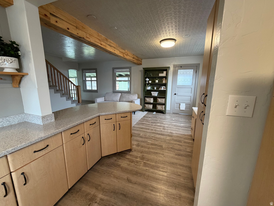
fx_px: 111
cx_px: 137
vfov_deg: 85.7
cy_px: 103
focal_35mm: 14
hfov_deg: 102.1
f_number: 2.2
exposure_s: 1/60
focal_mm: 2.22
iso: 320
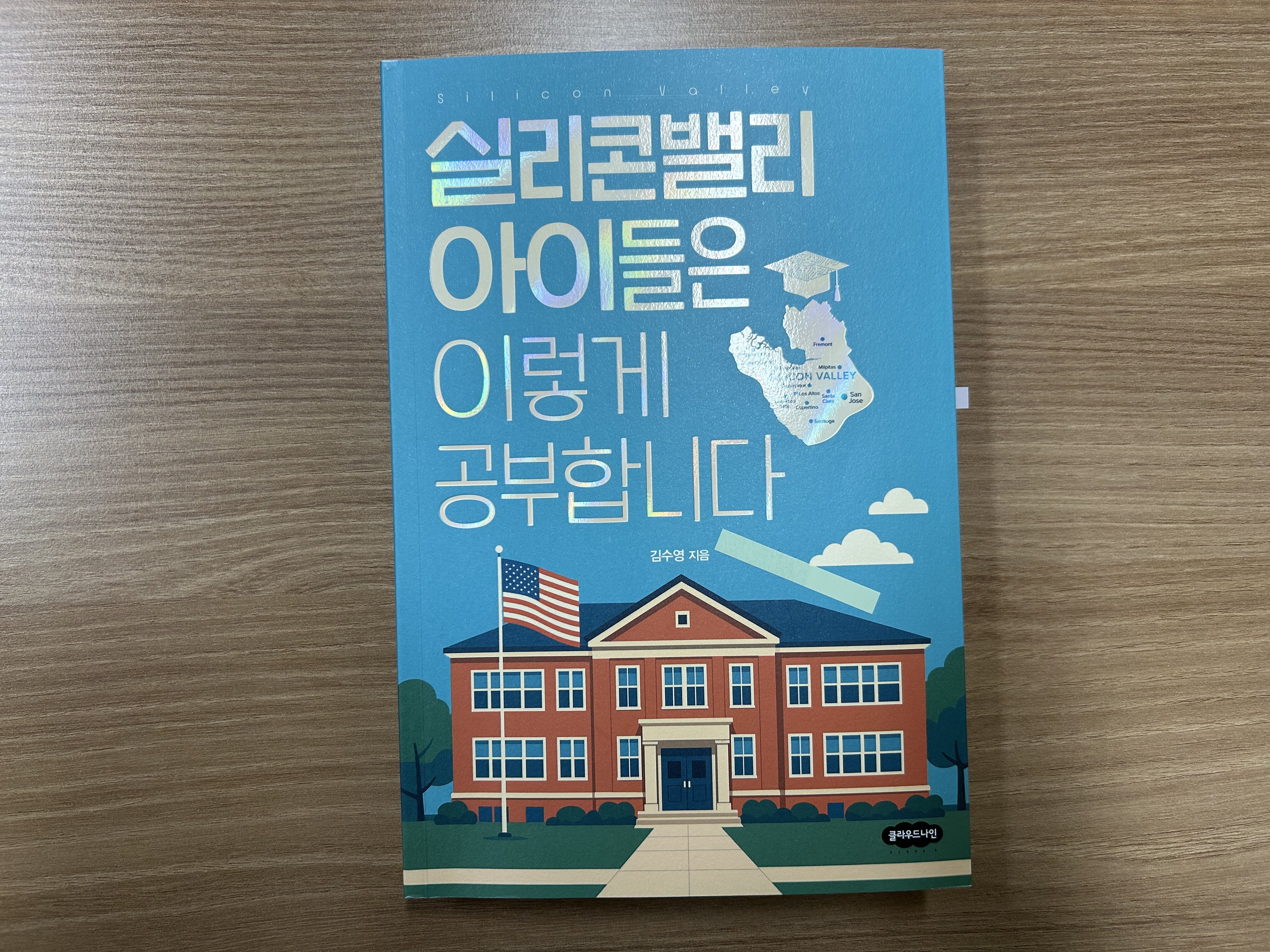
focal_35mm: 26
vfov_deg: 53.1
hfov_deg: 67.3
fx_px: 954
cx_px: 635
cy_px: 476
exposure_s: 1/120
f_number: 1.5
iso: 80
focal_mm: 5.7
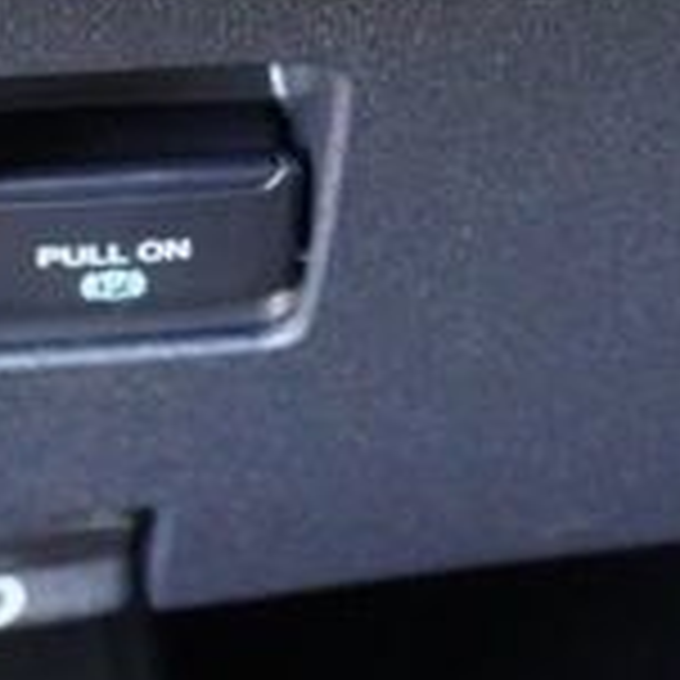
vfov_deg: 12.4
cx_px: 806
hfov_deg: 12.4
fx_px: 3067
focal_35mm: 138
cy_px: -108
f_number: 3.5
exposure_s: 1/60
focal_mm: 16
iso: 3200
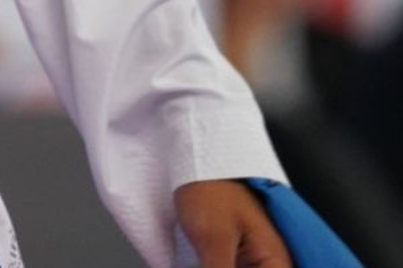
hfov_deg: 1.7
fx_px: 13298
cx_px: -291
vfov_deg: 1.2
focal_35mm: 1188
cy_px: -451
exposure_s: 1/1000
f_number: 2.8
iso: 2000
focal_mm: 200
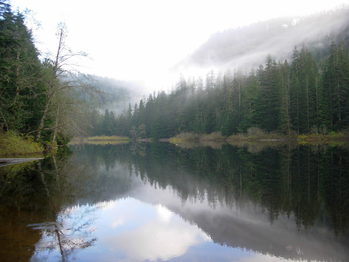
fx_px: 383
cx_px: 174
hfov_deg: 49.0
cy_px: 131
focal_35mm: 38
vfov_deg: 37.7
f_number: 2.8
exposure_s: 1/98.7
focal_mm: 7.8
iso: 64
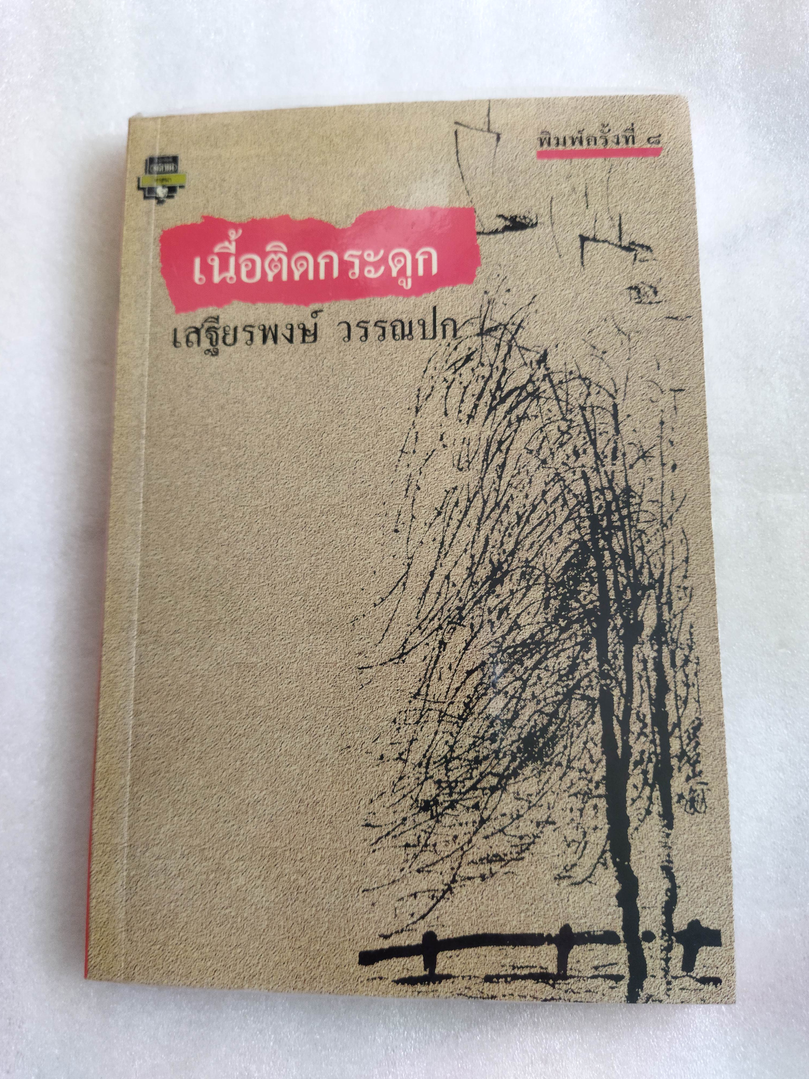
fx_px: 841
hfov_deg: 51.4
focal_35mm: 27
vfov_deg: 65.3
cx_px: 404
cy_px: 540
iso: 441
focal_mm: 4.71
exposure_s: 1/60
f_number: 1.79
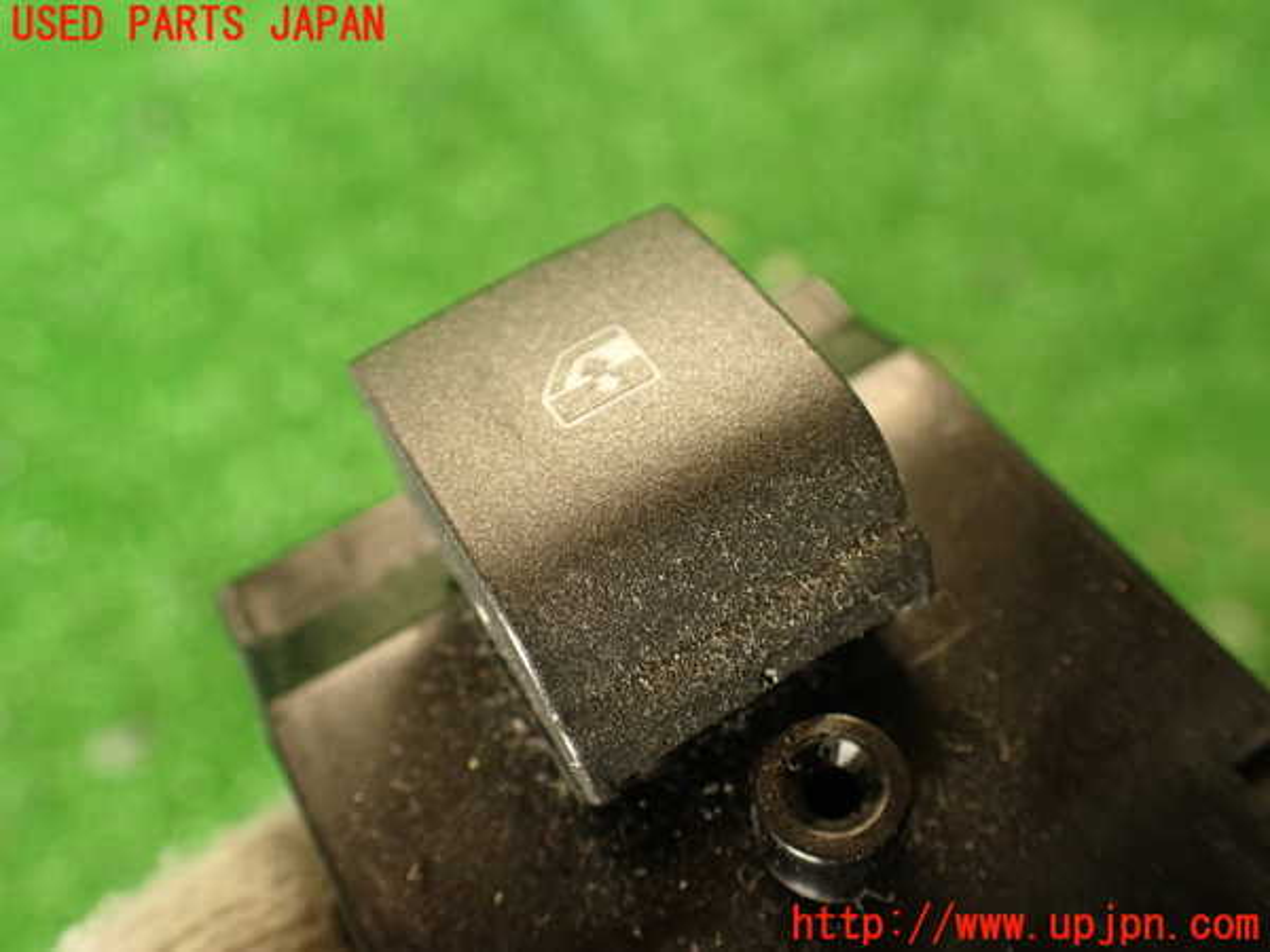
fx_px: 1174
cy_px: 476
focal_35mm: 32
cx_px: 635
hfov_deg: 56.8
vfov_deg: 44.2
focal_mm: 5.79
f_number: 2.4
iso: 200
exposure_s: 1/30
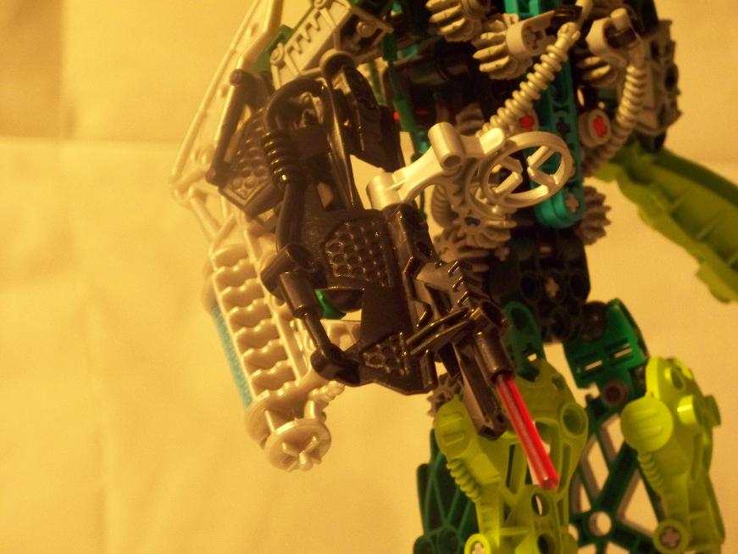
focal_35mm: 103
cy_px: 277
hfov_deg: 19.1
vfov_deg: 14.4
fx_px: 2196
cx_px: 369
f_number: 3.8
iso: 400
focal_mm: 22.05
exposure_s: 1/25
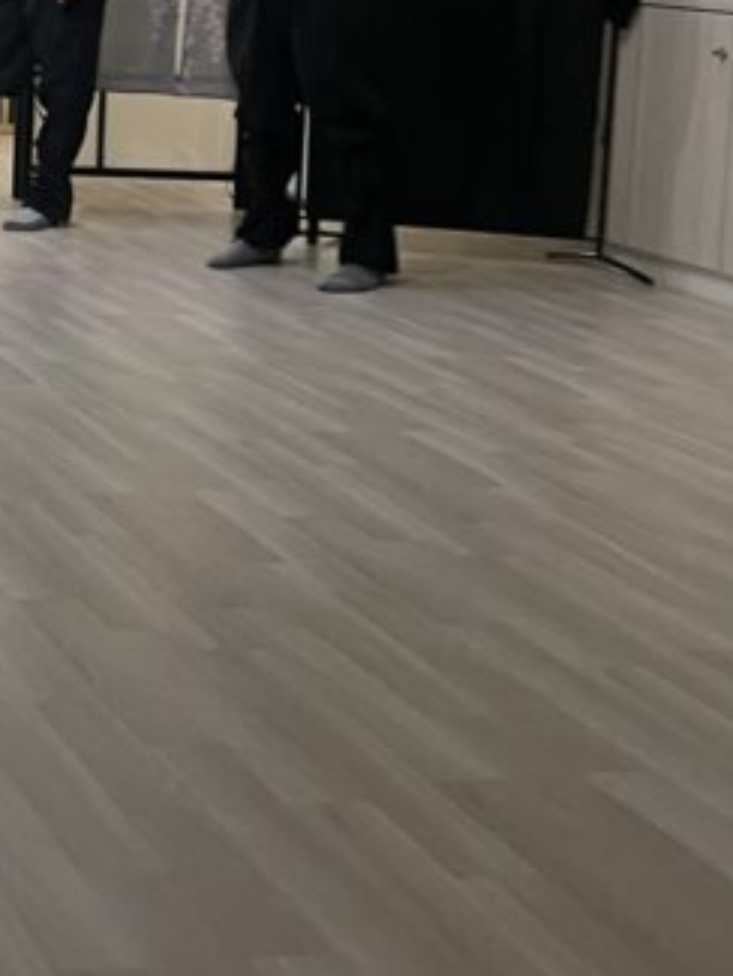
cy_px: 147
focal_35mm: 82
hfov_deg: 16.7
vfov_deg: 23.4
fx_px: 2314
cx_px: -285
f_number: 1.6
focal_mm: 4.2
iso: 125
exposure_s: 1/50
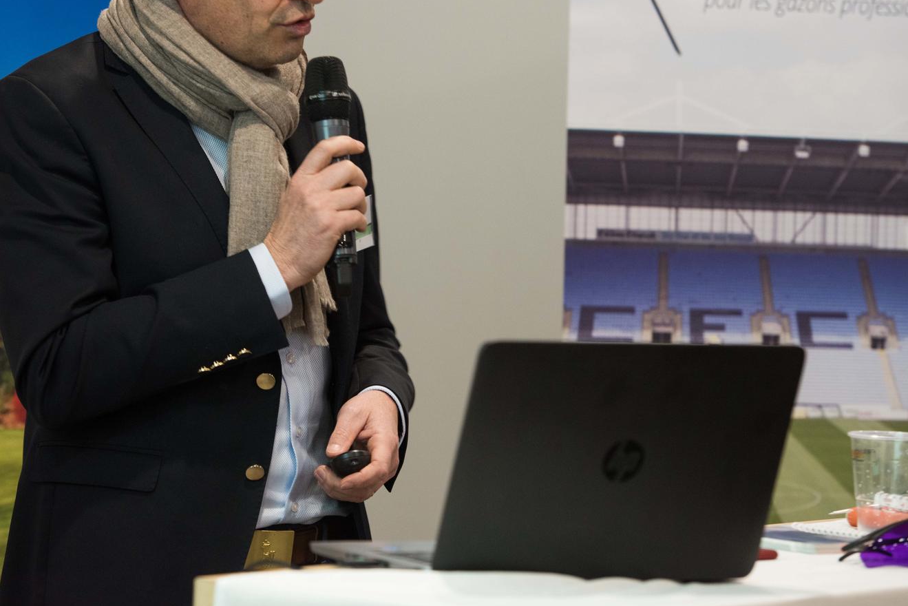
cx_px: 319
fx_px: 4591
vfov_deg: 7.5
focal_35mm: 182
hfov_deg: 11.3
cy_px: 173
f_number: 4
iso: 800
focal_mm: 125
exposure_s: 1/60
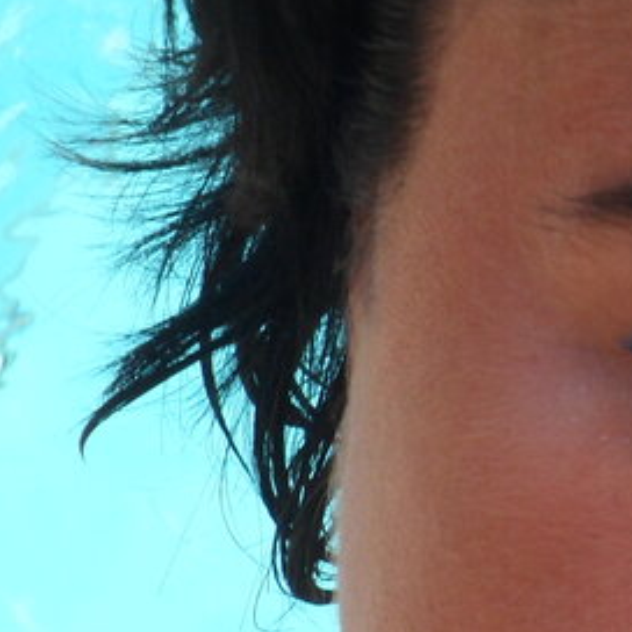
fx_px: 3388
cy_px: 479
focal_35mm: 164
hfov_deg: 10.5
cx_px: 797
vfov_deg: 10.6
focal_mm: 7.8
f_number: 4.2
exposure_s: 1/250
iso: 80
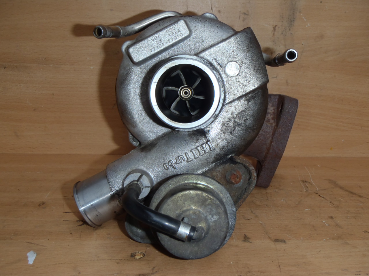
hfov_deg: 49.0
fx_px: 405
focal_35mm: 38
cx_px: 184
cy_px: 138
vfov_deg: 37.7
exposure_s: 1/40
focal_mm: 6.83
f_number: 4.6
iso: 100
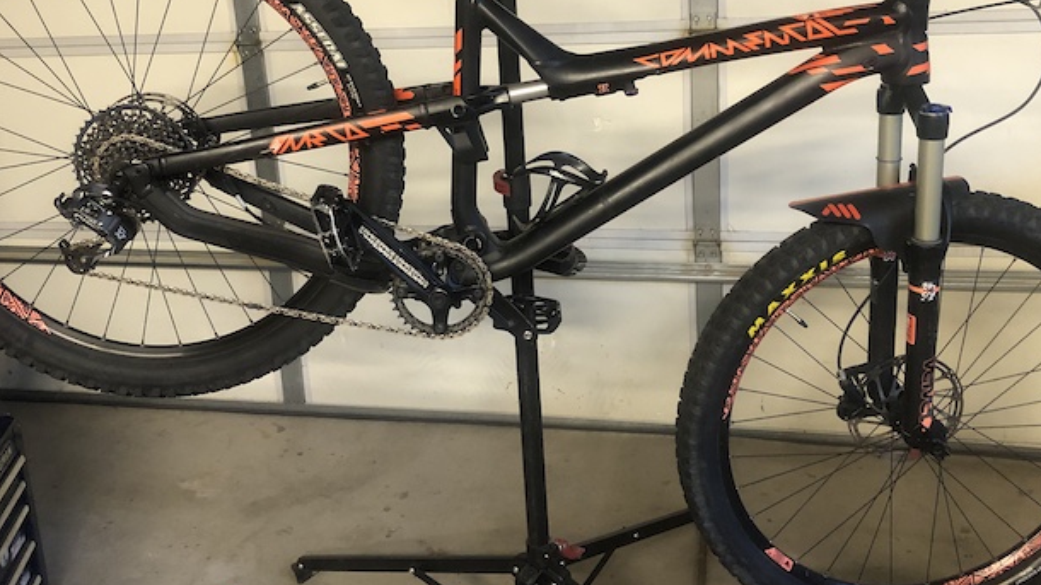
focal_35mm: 40
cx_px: 515
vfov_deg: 29.3
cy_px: 160
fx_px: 1104
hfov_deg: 50.5
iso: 100
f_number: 1.8
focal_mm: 3.99
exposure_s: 1/15
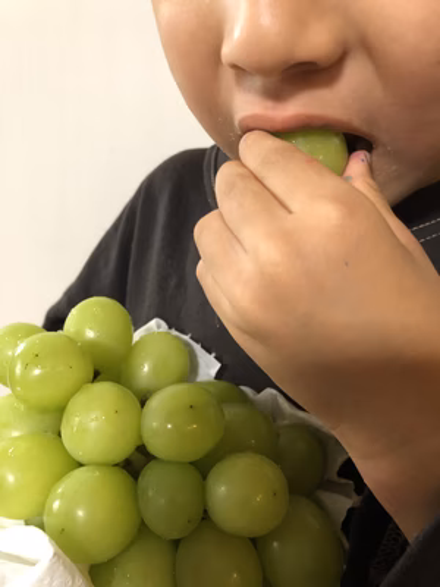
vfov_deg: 63.4
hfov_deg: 49.7
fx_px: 475
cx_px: 220
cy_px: 294
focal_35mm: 28
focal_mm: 4
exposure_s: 1/17
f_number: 1.8
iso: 100
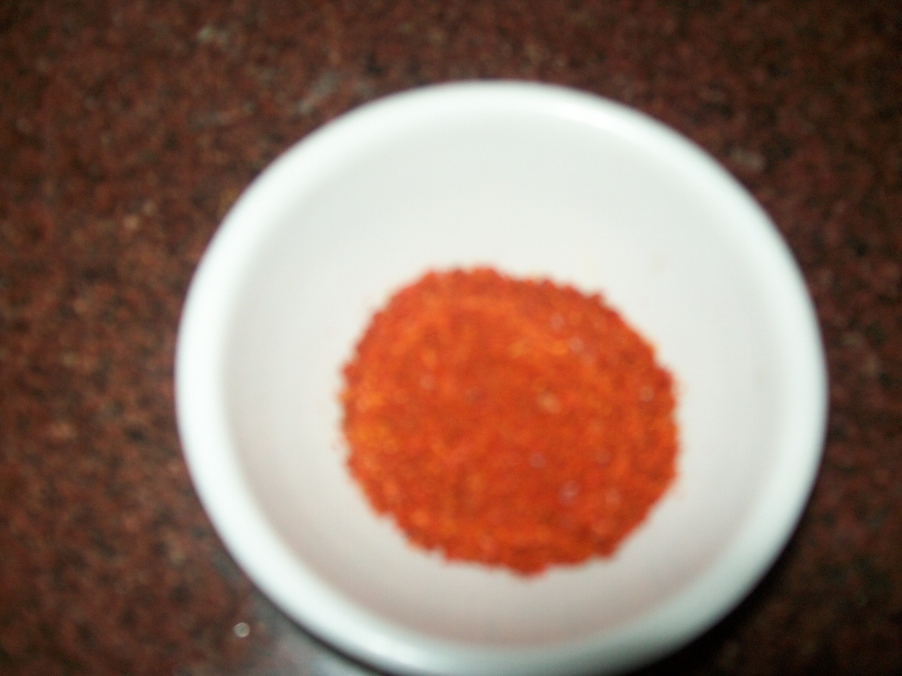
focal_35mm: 36
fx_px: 938
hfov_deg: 51.4
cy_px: 338
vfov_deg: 39.7
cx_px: 451
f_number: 2.7
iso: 80
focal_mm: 6
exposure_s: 1/30
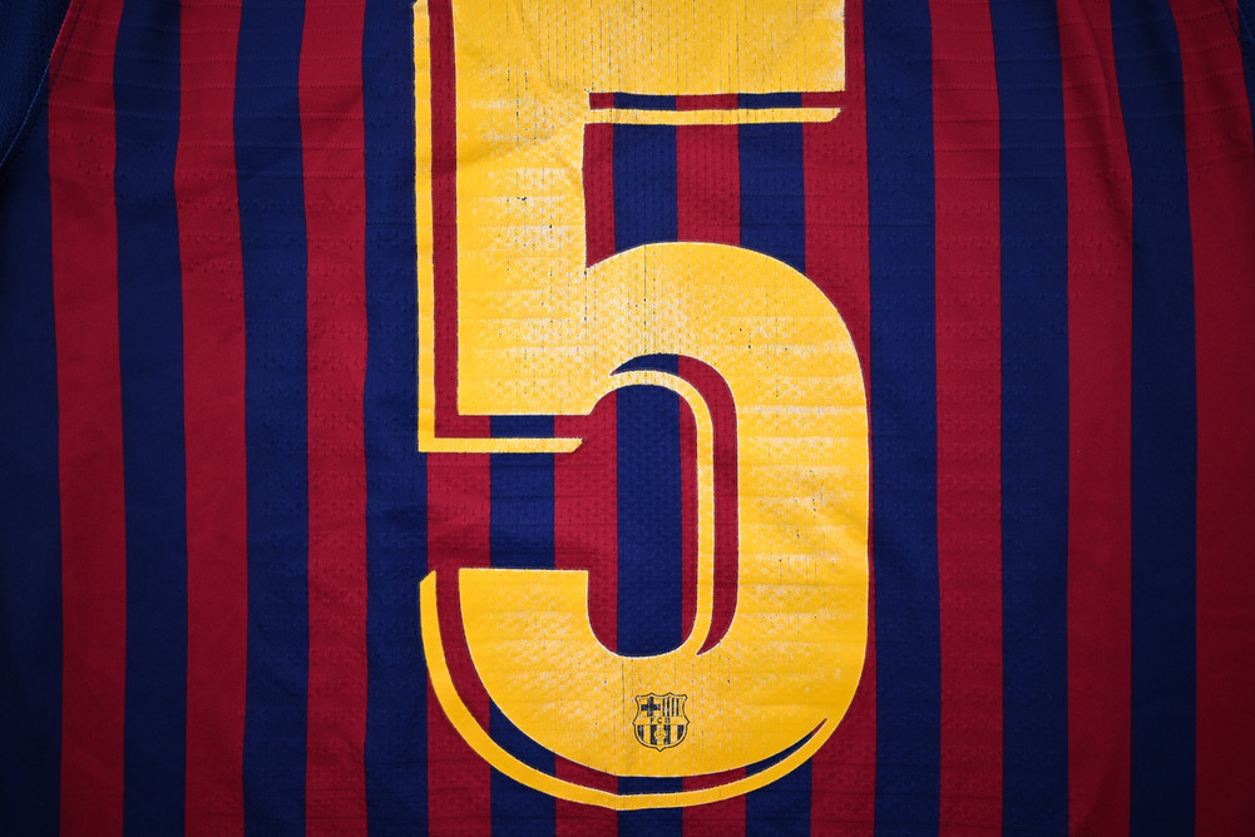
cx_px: 628
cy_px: 418
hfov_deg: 55.1
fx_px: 1203
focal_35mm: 34
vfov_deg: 38.4
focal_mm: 34.5
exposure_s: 1/125
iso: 200
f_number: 5
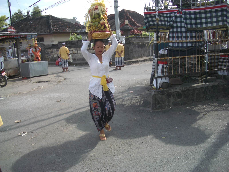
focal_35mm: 35
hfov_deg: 52.6
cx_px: 114
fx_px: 232
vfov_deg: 40.7
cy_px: 86
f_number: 2.6
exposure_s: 1/800
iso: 50
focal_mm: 5.8
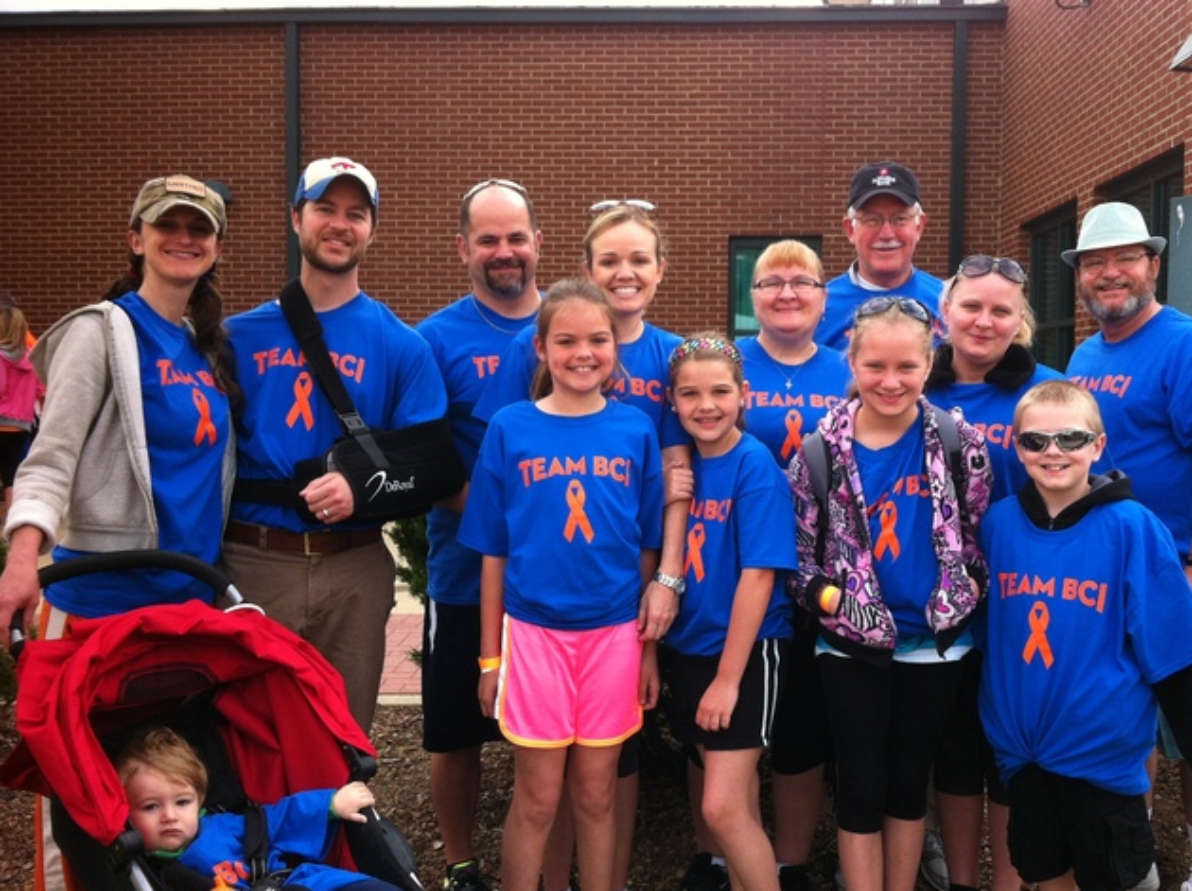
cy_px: 450
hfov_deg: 46.8
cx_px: 662
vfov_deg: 35.9
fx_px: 1376
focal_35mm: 40
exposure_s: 1/204
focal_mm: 3.85
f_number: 2.8
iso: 80
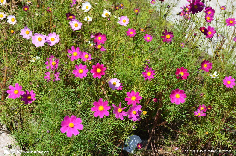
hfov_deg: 26.0
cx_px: 118
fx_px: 510
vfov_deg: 17.4
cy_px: 78
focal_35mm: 78
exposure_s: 1/125
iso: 125
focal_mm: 52
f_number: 11
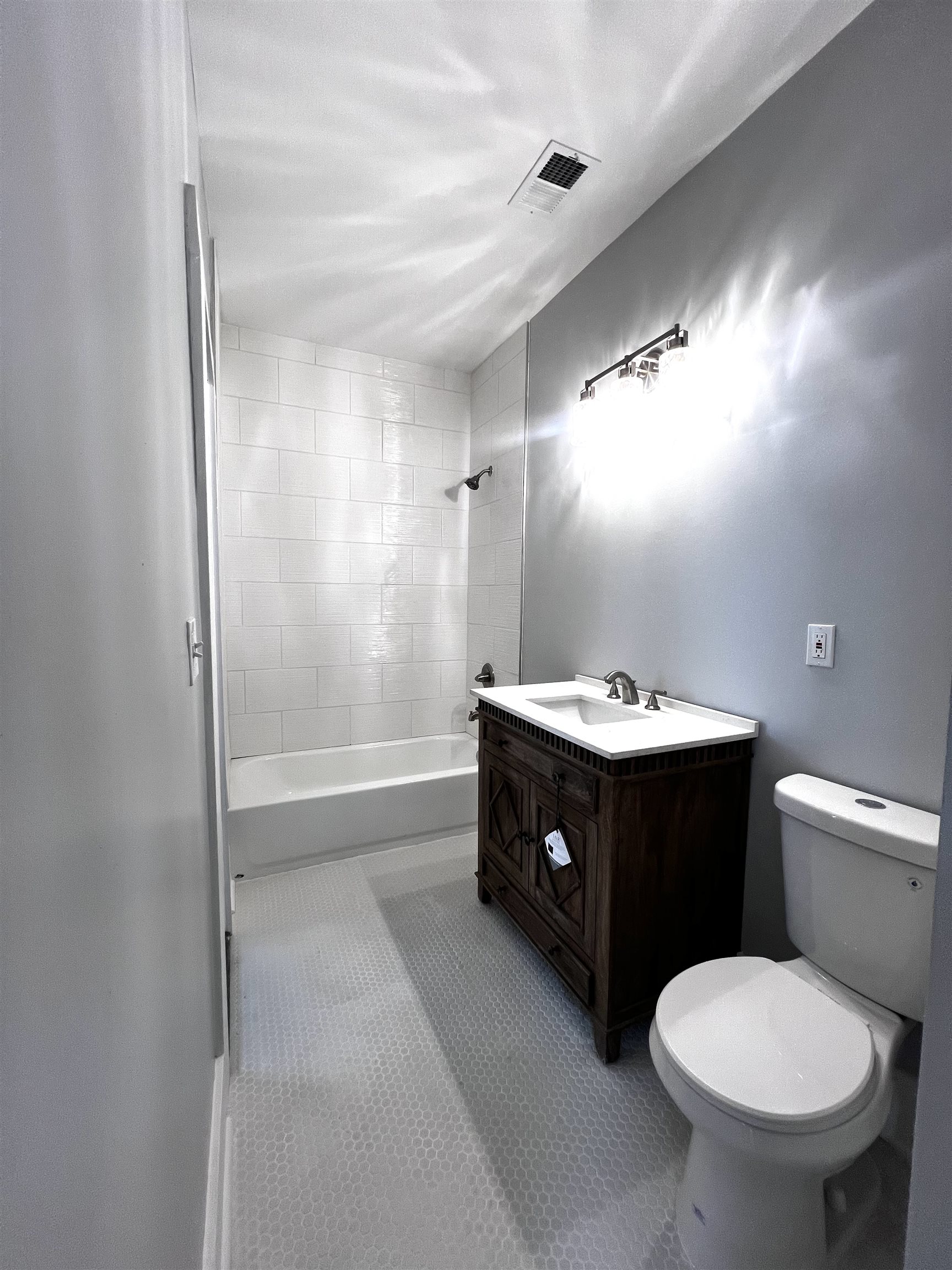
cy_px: 635
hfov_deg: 89.9
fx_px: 477
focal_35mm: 13
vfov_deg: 106.2
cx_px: 476
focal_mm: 1.57
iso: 80
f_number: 1.8
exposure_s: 1/120
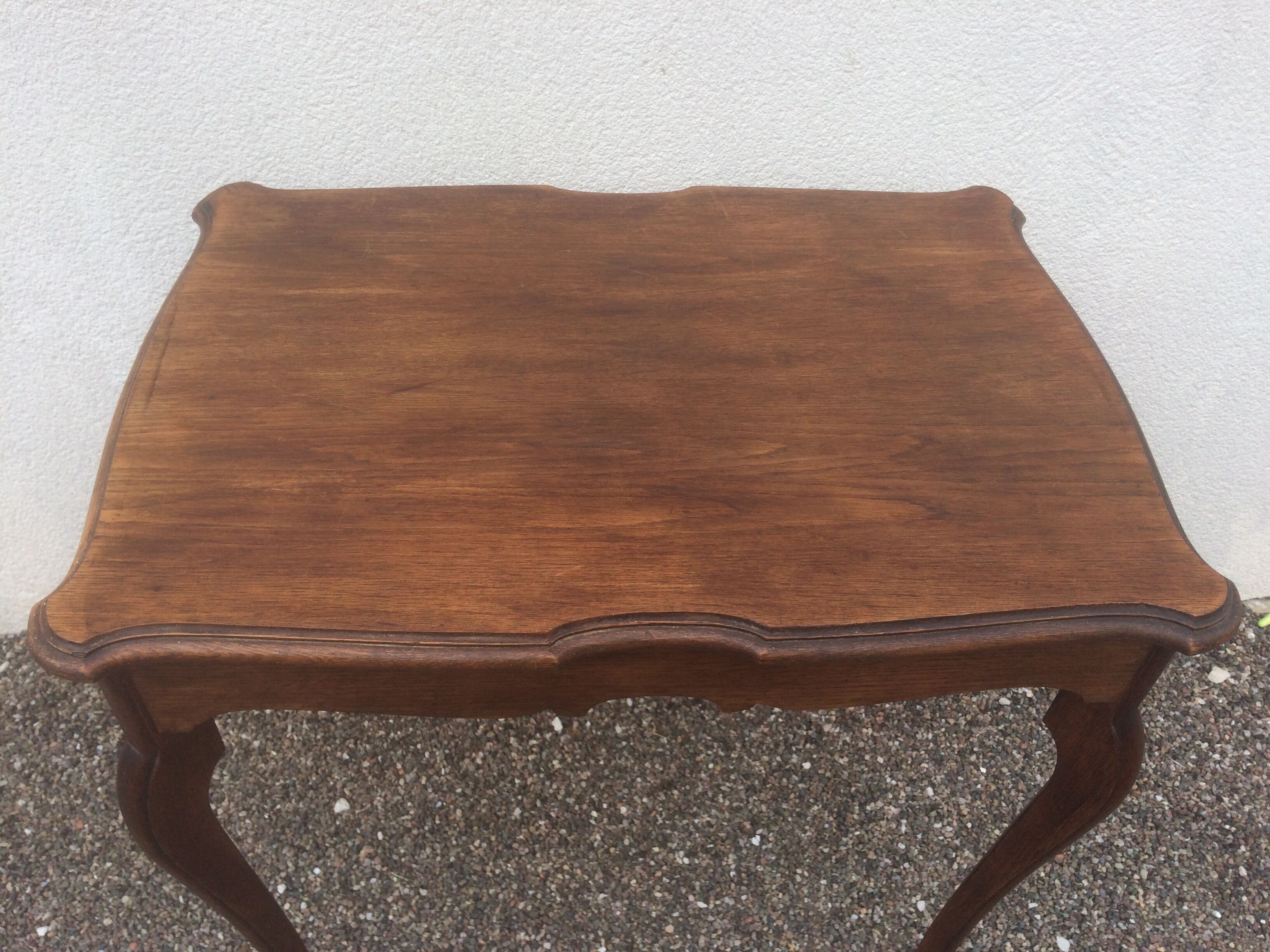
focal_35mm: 29
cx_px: 635
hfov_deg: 61.7
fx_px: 1064
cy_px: 476
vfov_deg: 48.2
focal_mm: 4.15
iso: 32
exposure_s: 1/357
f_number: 2.2
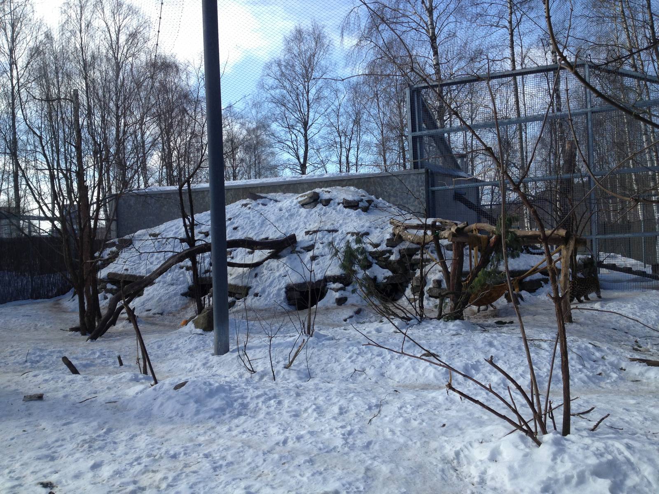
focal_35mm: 35
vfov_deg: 40.7
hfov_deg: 52.6
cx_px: 330
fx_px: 666
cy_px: 247
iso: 50
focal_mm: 4.28
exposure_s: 1/951
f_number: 2.4
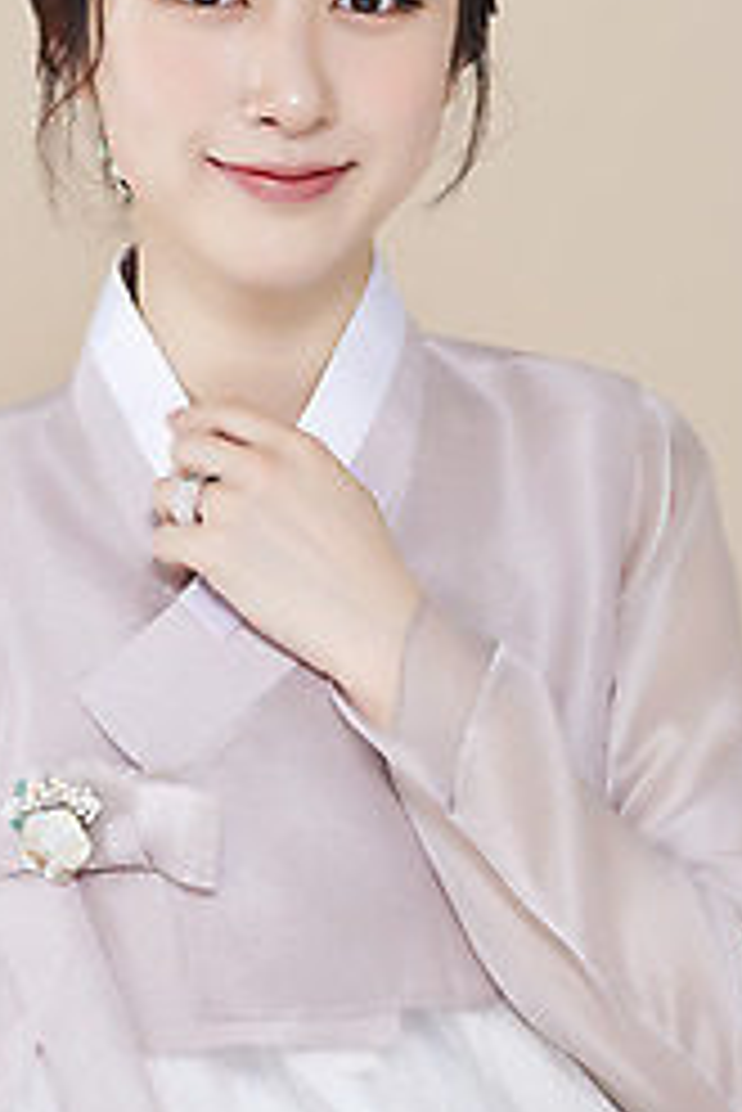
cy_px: 275
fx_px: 5248
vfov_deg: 12.0
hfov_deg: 8.1
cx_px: 286
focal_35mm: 170
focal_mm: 105
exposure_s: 1/125
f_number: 11
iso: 64
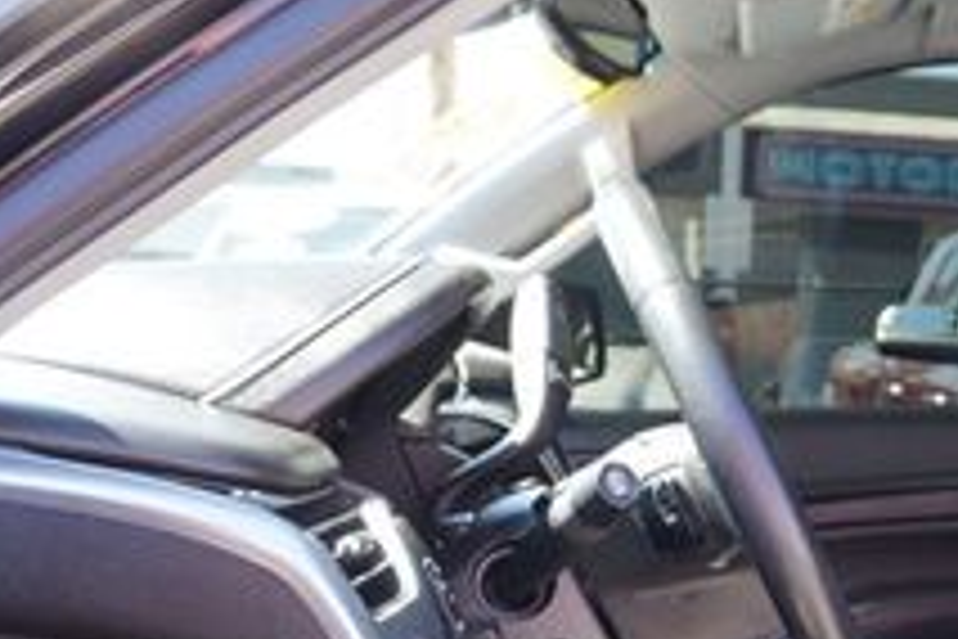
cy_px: 693
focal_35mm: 72
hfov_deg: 26.8
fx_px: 1916
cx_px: 922
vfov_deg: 18.3
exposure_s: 1/60
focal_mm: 16
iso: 160
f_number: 4
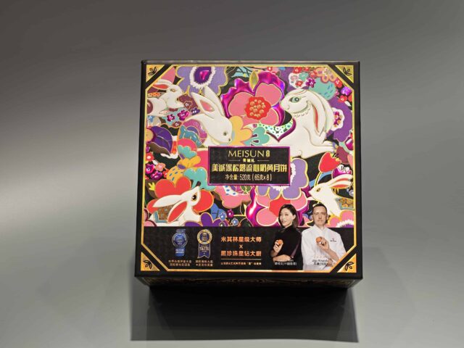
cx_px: 232
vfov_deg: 19.6
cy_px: 174
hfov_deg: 26.0
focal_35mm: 75
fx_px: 1005
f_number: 2
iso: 100
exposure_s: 1/100
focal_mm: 10.1
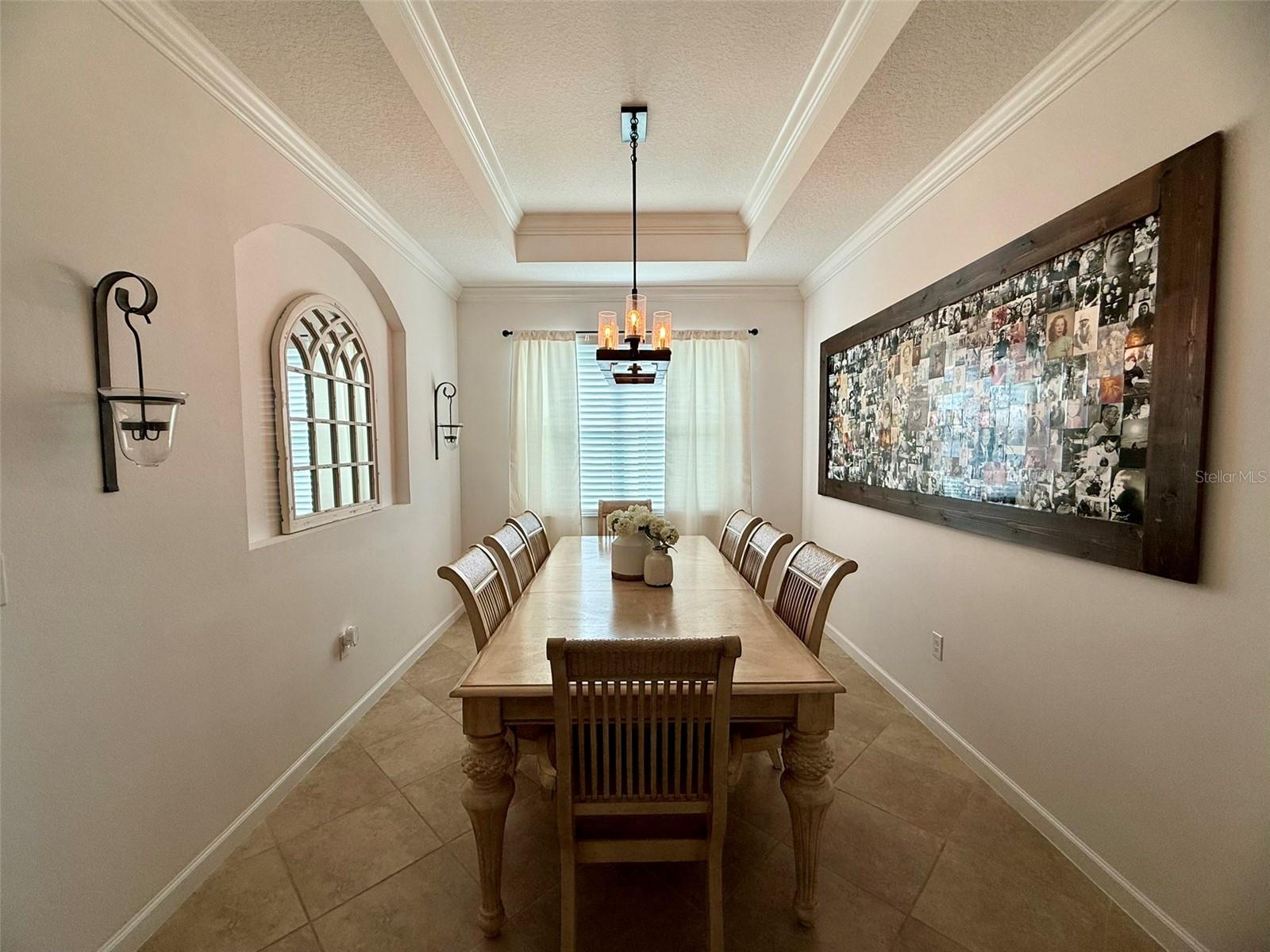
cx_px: 635
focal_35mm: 14
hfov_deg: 102.1
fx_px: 514
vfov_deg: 85.7
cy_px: 476
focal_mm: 2.22
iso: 64
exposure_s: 1/129
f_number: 2.2
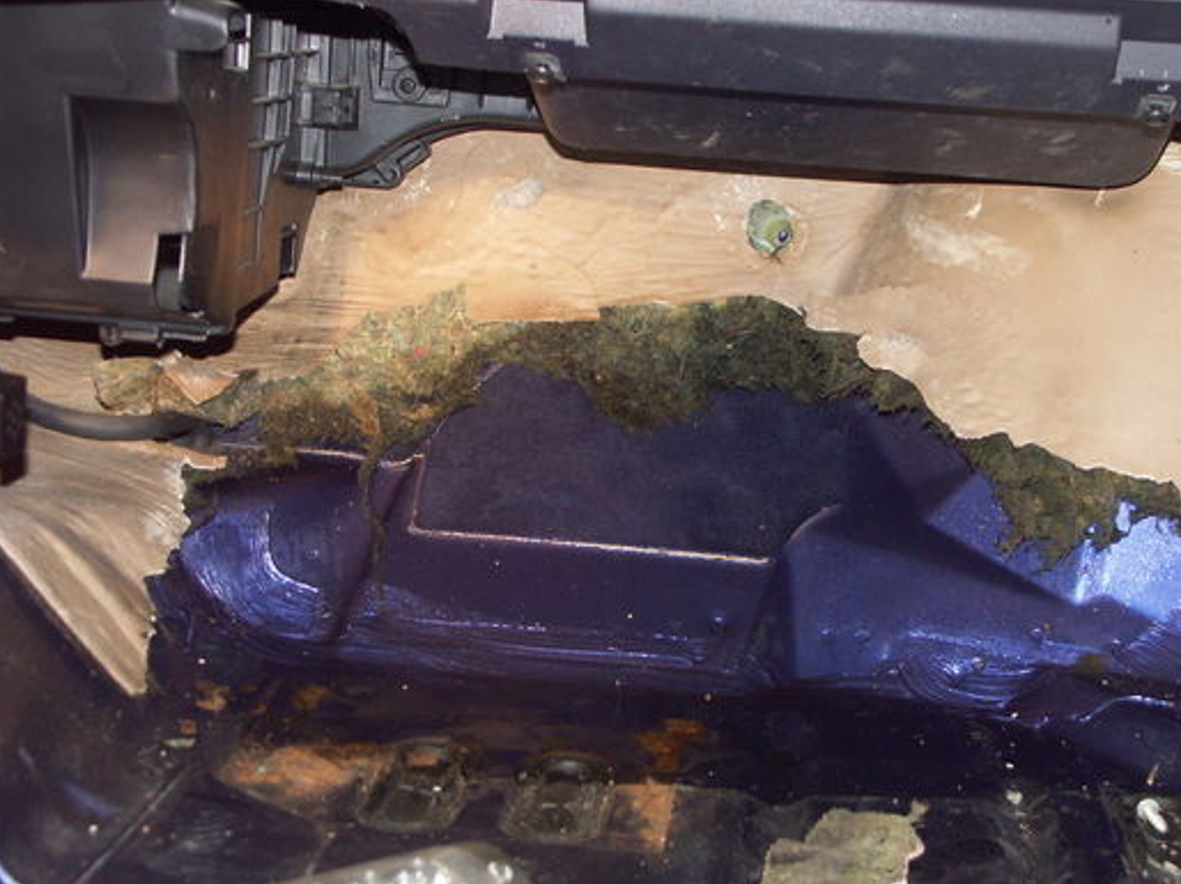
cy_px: 471
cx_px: 726
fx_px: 2251
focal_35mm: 66
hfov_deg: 29.3
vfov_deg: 22.2
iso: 200
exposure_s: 1/50
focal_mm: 13.67
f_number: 3.2
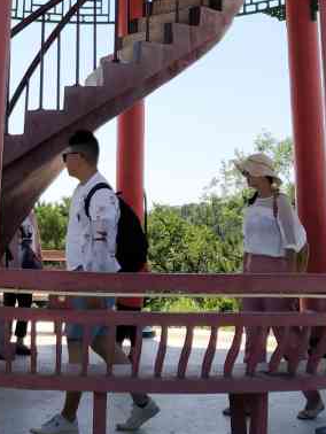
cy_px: -29
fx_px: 928
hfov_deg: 19.8
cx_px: 94
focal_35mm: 74
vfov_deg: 24.7
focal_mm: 3.95
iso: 129
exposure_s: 1/2500
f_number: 1.8
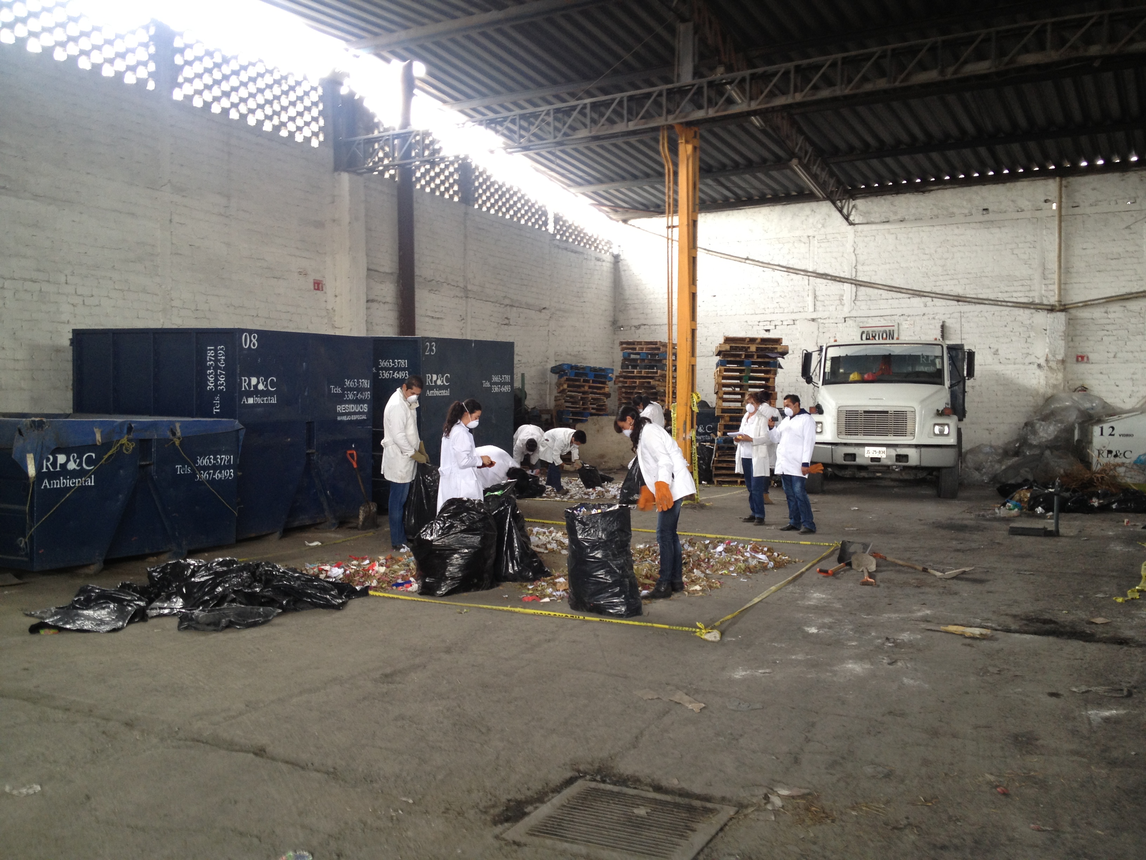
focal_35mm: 35
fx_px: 1159
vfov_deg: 40.7
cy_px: 430
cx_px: 573
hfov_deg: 52.6
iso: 50
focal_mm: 4.28
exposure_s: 1/24
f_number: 2.4
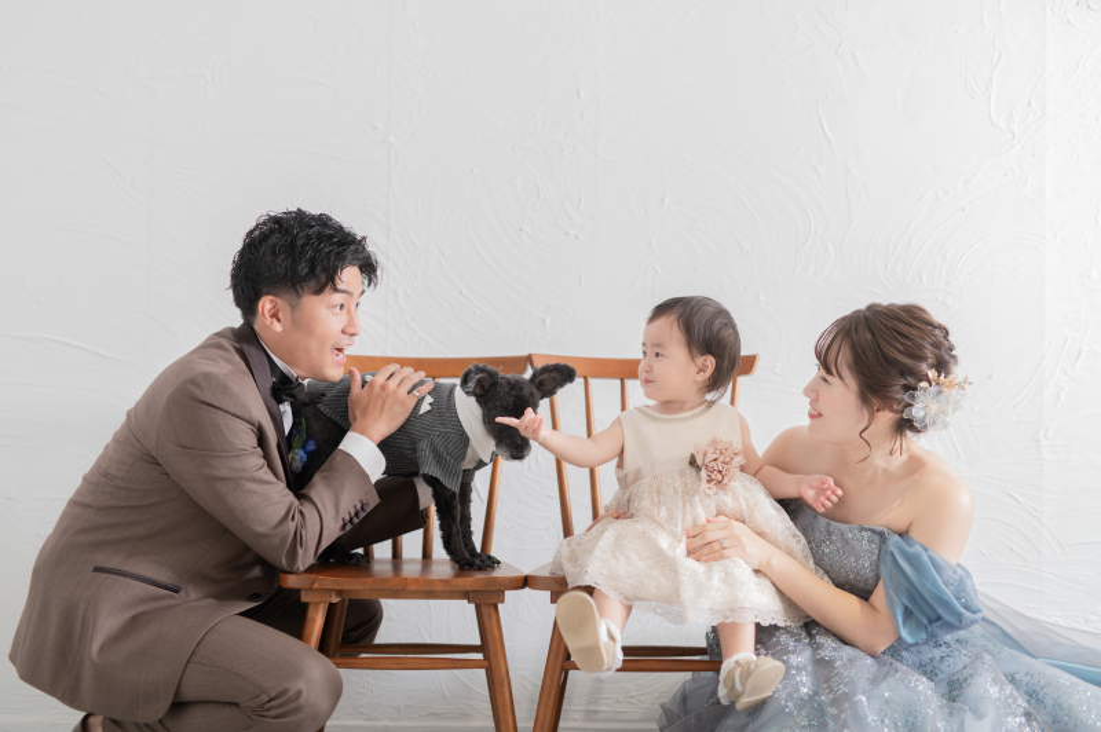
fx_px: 1528
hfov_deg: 39.6
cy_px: 366
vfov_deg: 26.9
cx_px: 550
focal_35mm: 50
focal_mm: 50
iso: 500
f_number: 2
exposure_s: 1/160
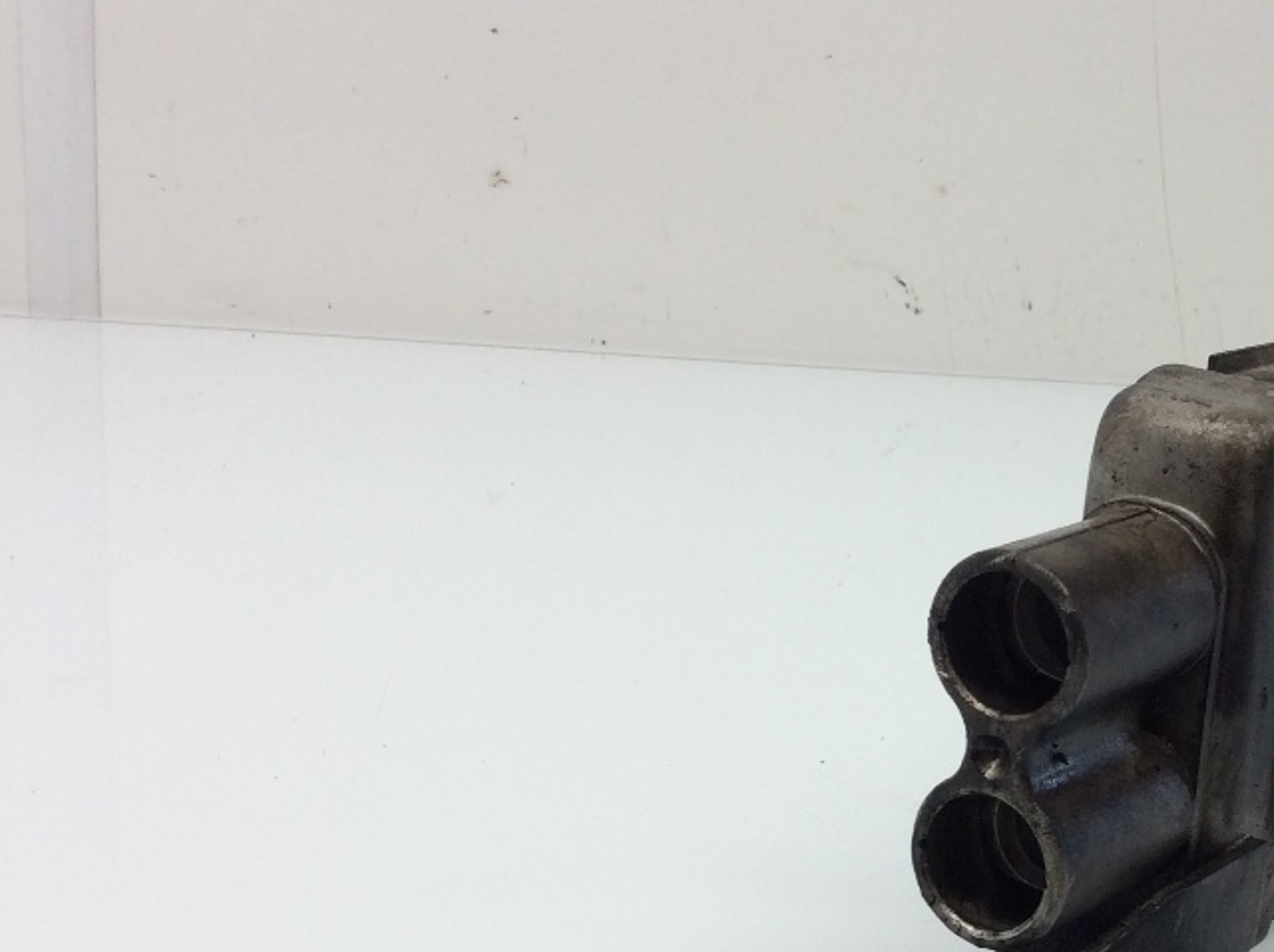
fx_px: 2352
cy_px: 627
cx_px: 1087
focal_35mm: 64
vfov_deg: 22.8
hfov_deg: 29.4
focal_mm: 3.3
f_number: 2.4
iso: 32
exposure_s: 1/60
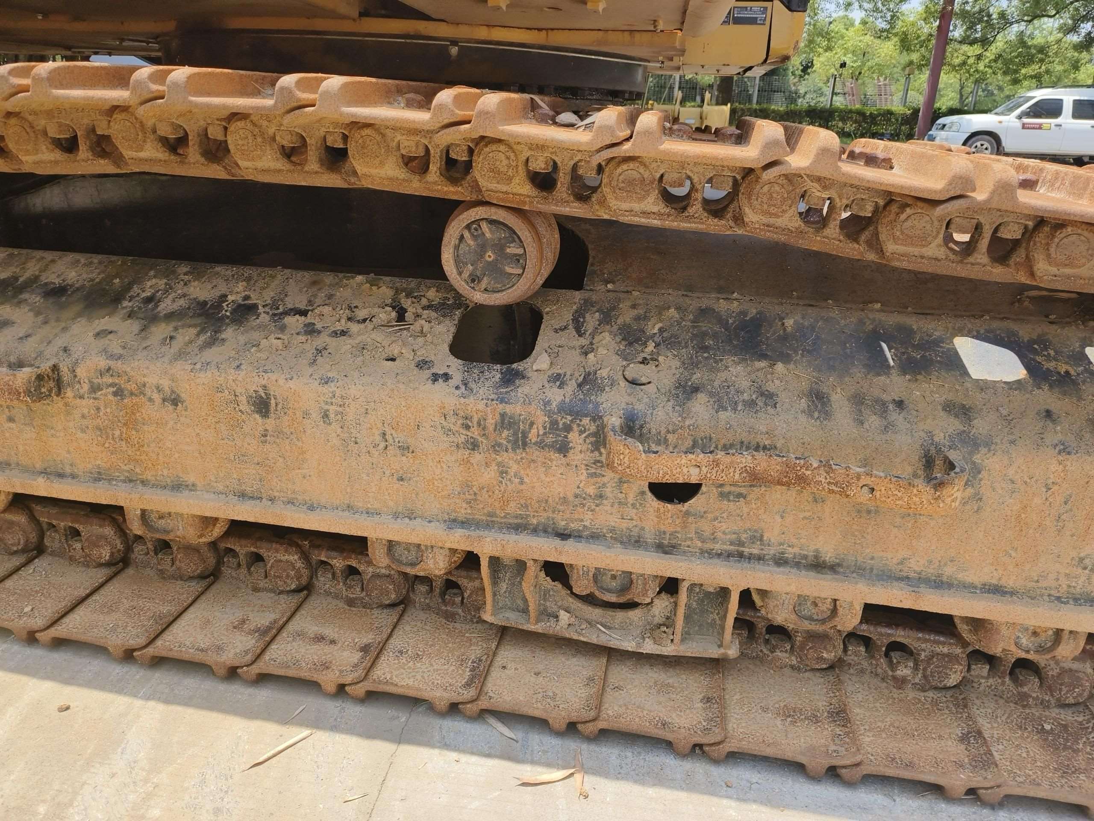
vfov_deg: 58.9
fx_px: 727
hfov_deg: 73.9
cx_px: 547
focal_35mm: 23
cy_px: 410
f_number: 1.75
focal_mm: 5.5
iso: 72
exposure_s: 1/1000
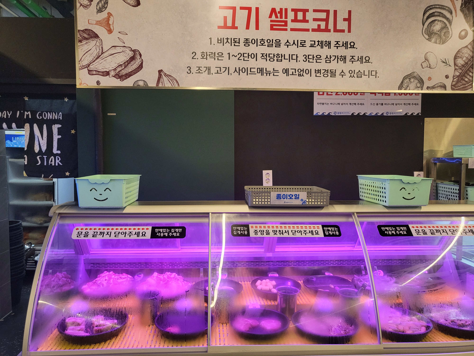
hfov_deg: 67.3
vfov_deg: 53.1
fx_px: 356
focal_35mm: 26
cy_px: 178
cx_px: 237
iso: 250
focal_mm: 4.25
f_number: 1.8
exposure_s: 1/120
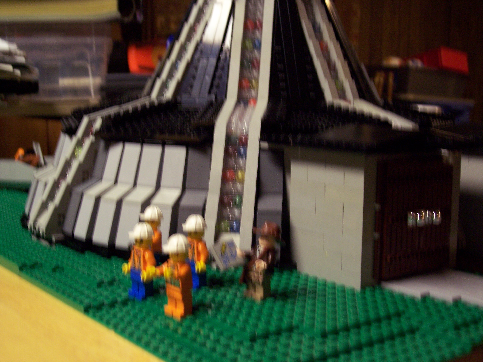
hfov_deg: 36.8
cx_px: 242
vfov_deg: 28.0
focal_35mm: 52
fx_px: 726
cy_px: 181
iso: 200
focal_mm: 10.7
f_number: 4
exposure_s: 1/8
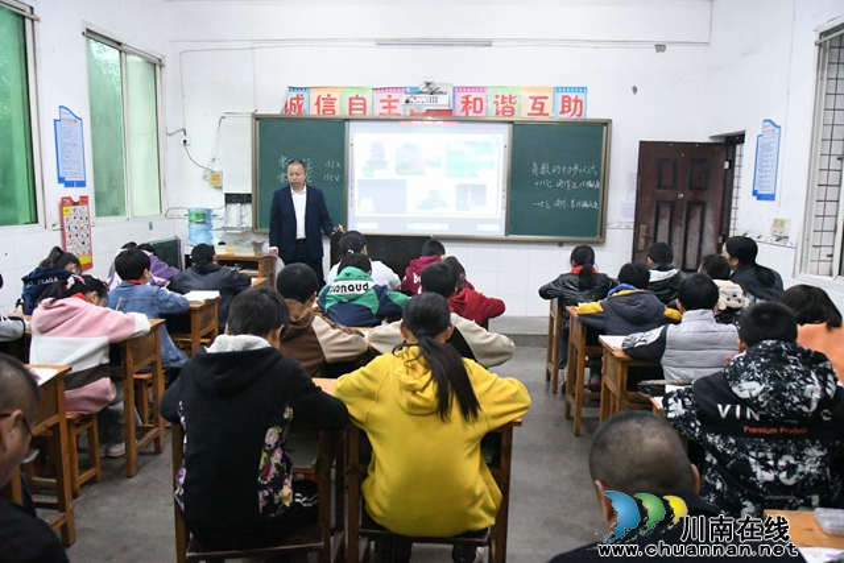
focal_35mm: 27
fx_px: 633
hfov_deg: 67.4
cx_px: 422
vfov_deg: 48.0
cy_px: 282
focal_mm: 18
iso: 18000
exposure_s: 1/1000
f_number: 3.5
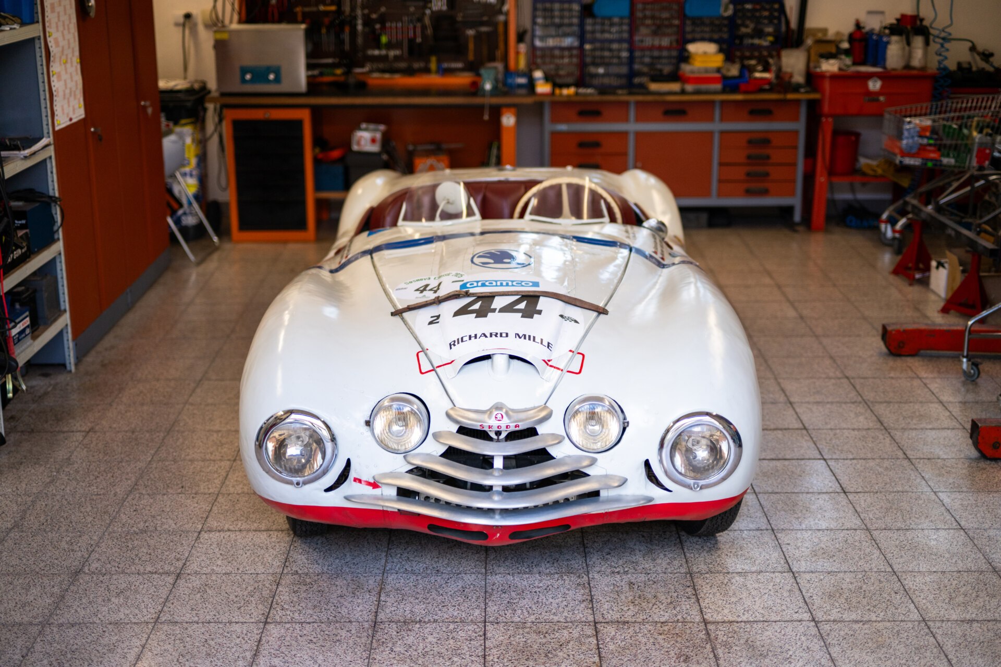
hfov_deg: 39.6
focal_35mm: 50
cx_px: 500
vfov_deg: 27.0
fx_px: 1390
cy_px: 334
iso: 320
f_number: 1.4
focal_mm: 50
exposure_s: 1/640
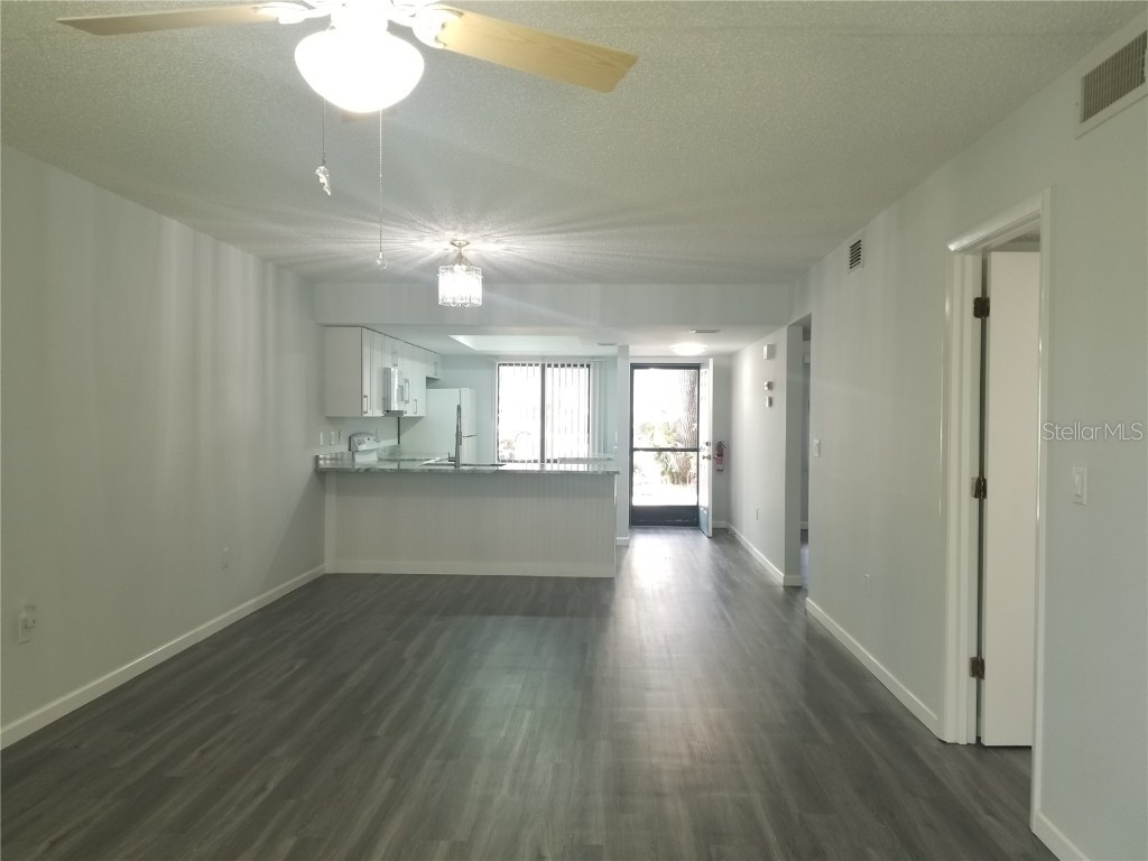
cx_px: 574
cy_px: 430
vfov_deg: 53.1
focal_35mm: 26
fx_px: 862
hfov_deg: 67.3
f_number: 1.7
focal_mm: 4.3
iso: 125
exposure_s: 1/60
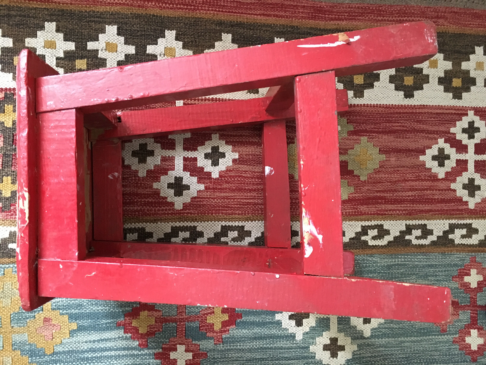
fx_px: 407
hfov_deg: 61.7
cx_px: 243
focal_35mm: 29
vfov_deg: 48.2
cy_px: 182
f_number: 2.2
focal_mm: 4.15
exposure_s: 1/17
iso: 320
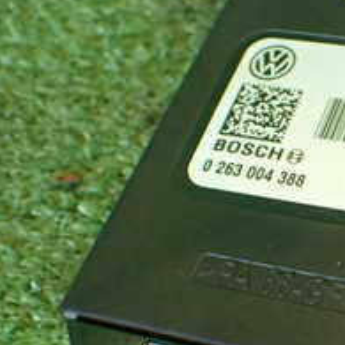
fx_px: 981
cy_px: 249
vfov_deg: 19.8
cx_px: 402
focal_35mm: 87
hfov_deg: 19.0
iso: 200
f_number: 2.4
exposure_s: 1/30
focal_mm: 5.79
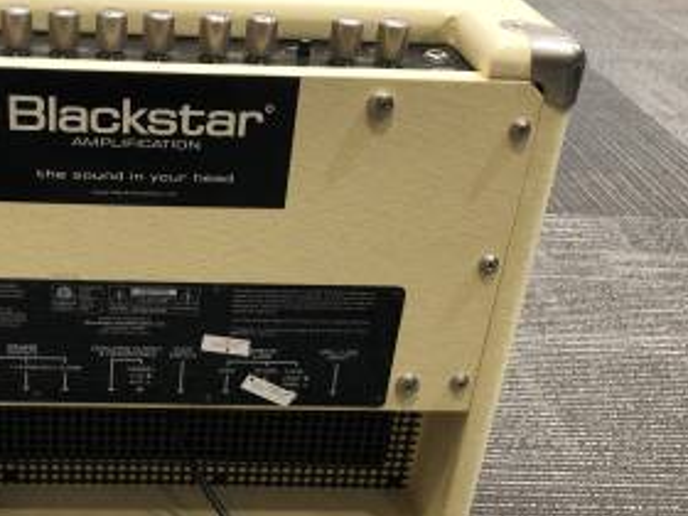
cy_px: 292
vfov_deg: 28.0
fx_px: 1034
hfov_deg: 35.8
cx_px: 157
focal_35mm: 52
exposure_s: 1/30
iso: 32
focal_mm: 3.99
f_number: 1.8
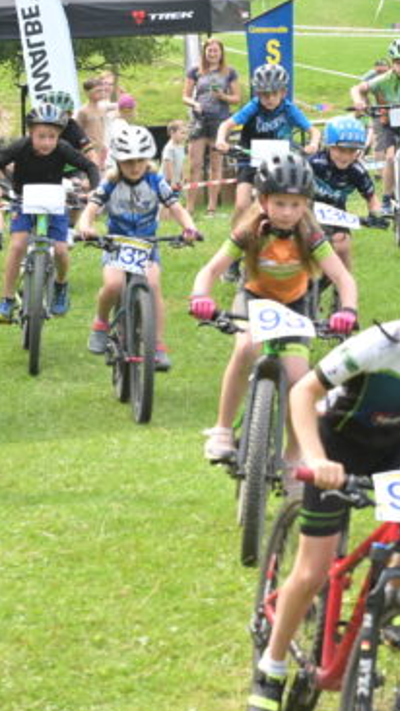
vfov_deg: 10.5
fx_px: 3864
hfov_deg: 5.9
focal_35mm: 205
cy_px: 374
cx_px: 58
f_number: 5
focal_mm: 70
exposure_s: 1/1000
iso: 1250
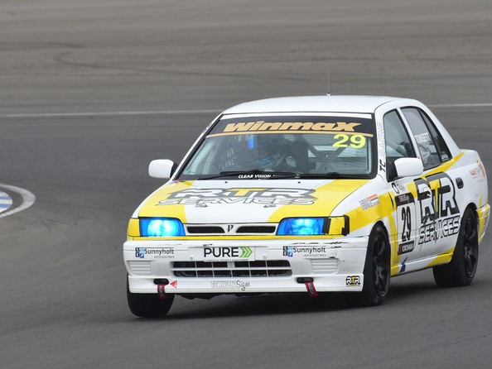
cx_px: 199
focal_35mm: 971
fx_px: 13806
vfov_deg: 1.5
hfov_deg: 2.0
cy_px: 161
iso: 640
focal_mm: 500
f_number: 10
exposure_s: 1/640
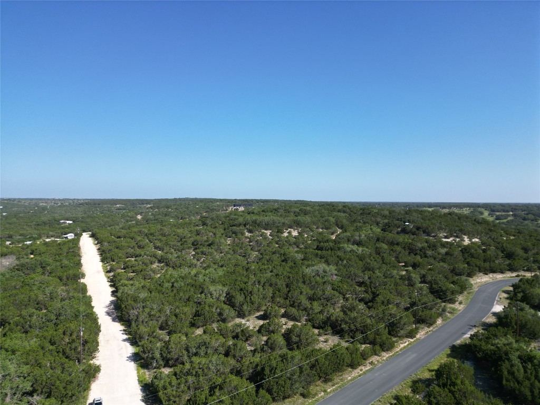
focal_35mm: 24
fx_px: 374
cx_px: 270
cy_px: 202
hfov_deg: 71.6
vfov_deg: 56.8
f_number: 1.7
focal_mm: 6.72
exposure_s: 1/2500
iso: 110
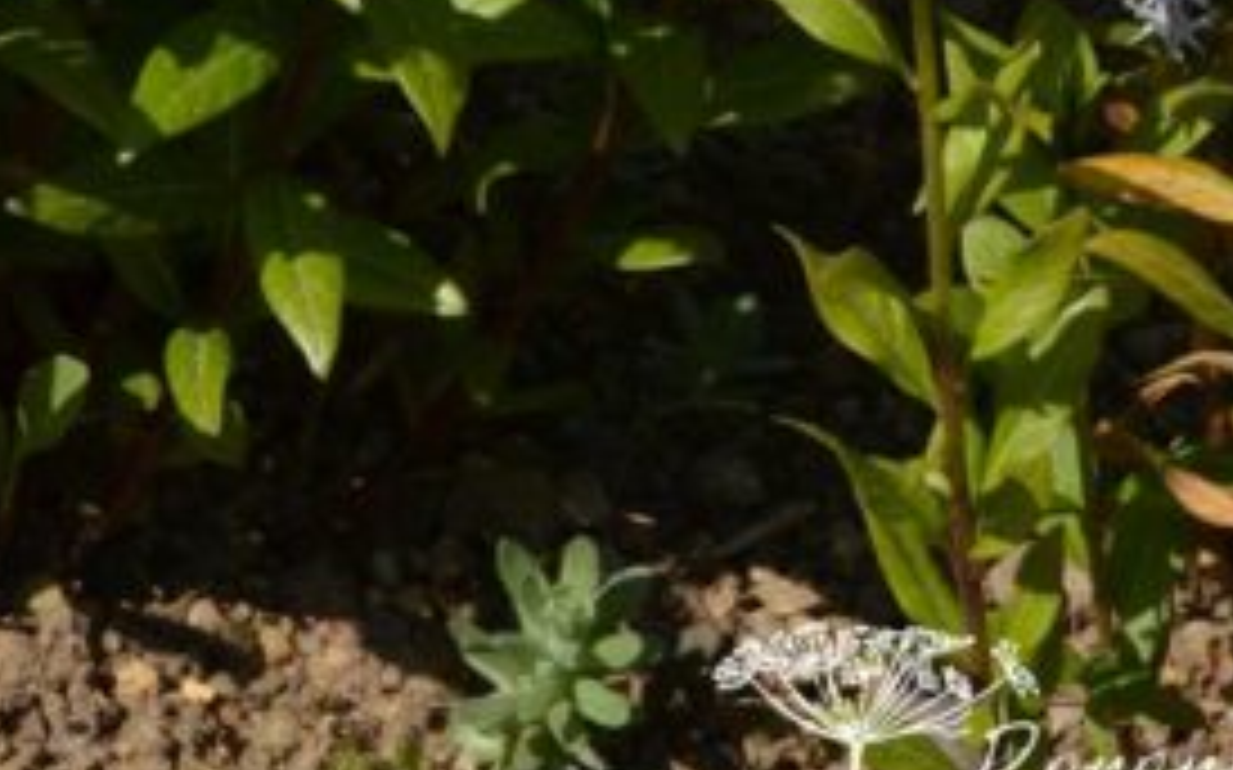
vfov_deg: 5.0
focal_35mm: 251
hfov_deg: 8.3
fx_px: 8431
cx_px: 99
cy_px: -1364
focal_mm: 44
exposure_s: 1/4000
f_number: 10
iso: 1600
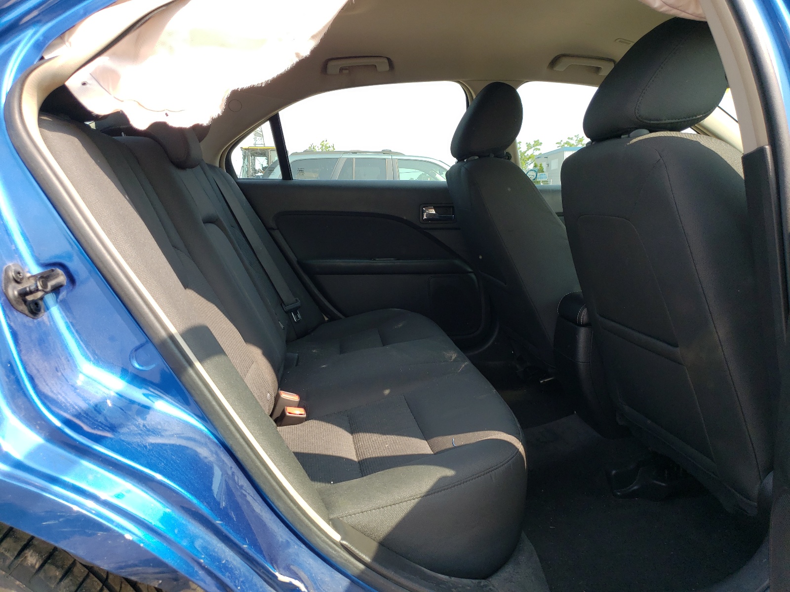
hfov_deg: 67.3
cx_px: 395
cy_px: 296
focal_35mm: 26
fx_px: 593
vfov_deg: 53.1
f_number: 1.5
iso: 50
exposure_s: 1/625
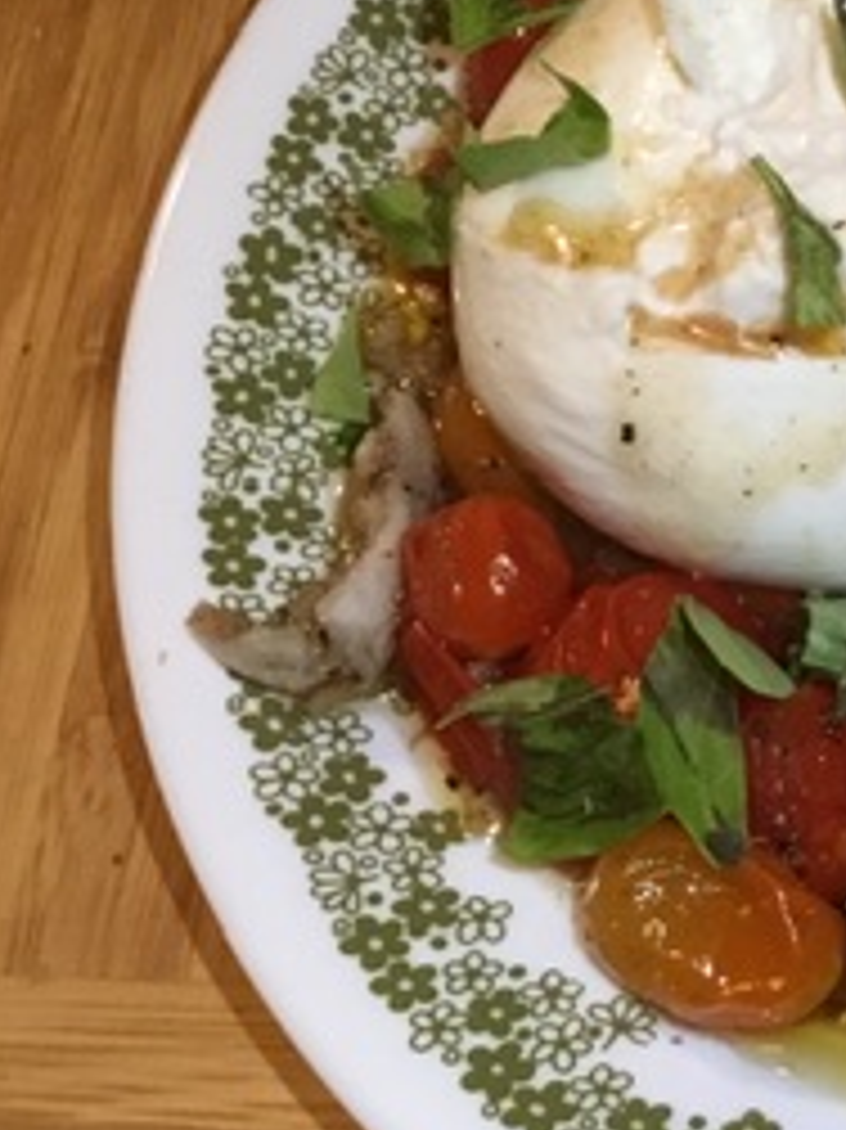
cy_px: 450
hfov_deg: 17.3
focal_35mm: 79
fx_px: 2576
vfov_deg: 24.7
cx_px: 1161
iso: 125
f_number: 2.4
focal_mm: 3.3
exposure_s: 1/30
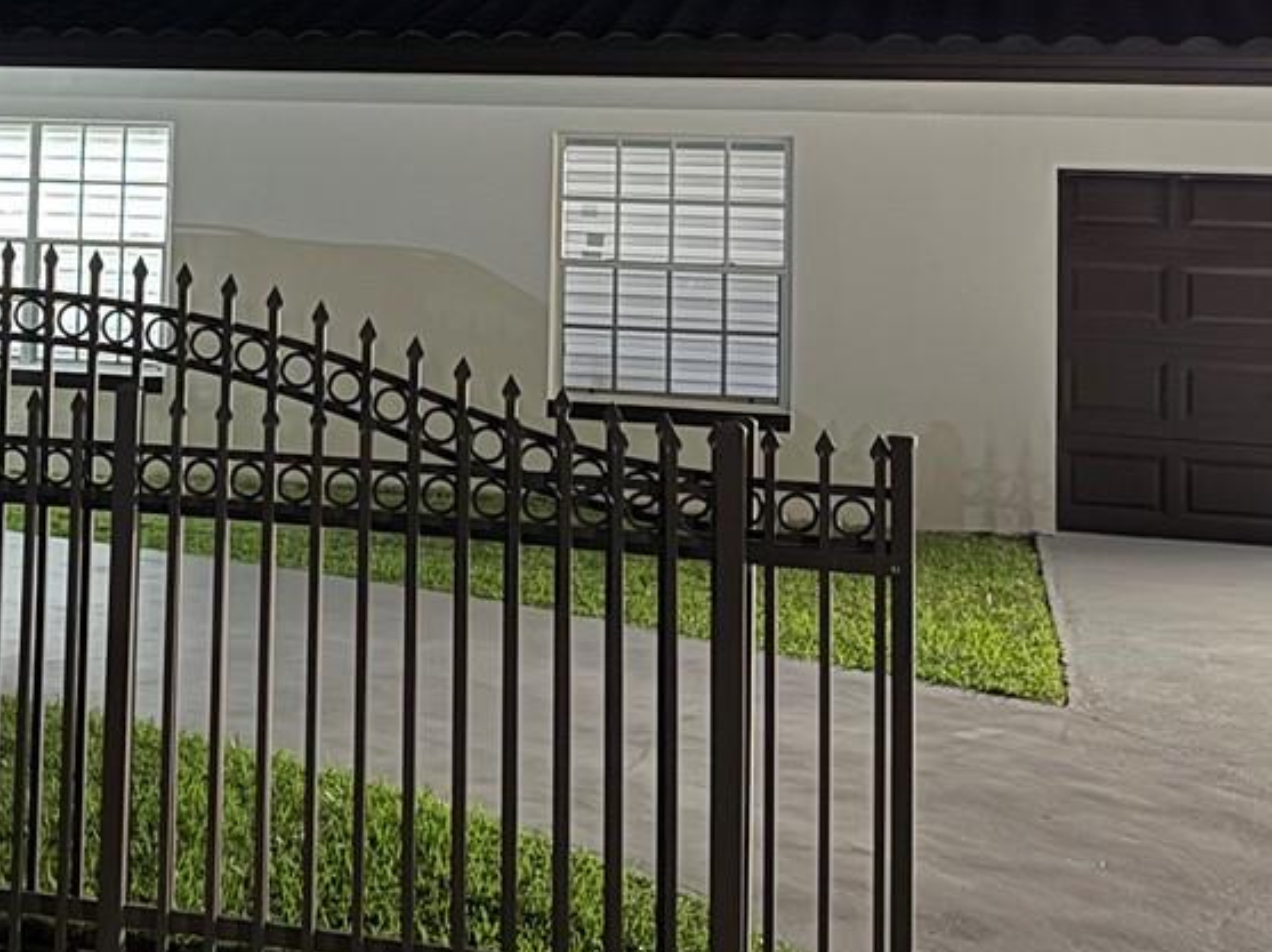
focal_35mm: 69
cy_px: 37
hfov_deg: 27.0
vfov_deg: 20.7
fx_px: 2534
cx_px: 84
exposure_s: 1/9
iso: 1000
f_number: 1.78
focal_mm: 6.76
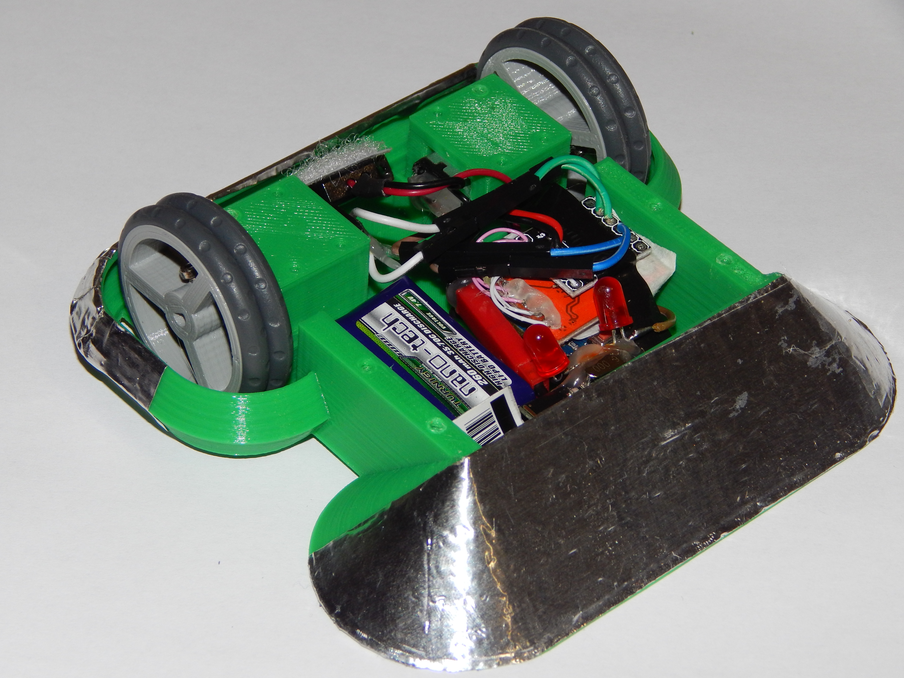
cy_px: 341
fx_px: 3029
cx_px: 452
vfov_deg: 12.8
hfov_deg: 17.0
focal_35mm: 116
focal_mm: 20.5
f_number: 4.6
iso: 200
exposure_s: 1/30
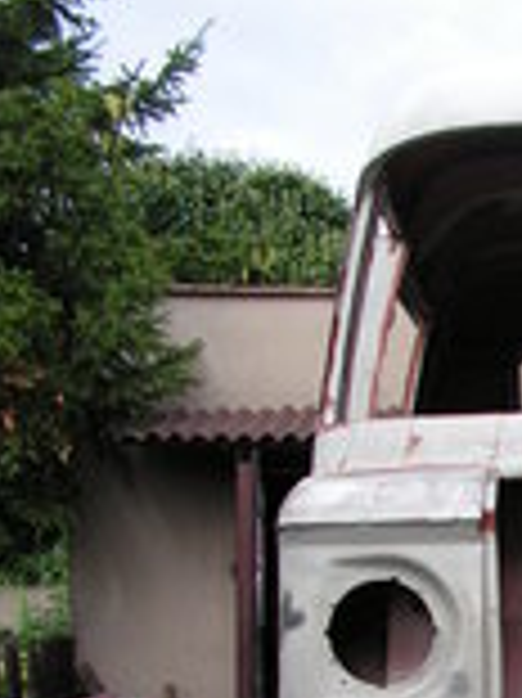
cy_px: 734
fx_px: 1872
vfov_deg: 20.3
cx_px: 666
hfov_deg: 15.2
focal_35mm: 93
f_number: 3.2
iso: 64
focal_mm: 6
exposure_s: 1/50
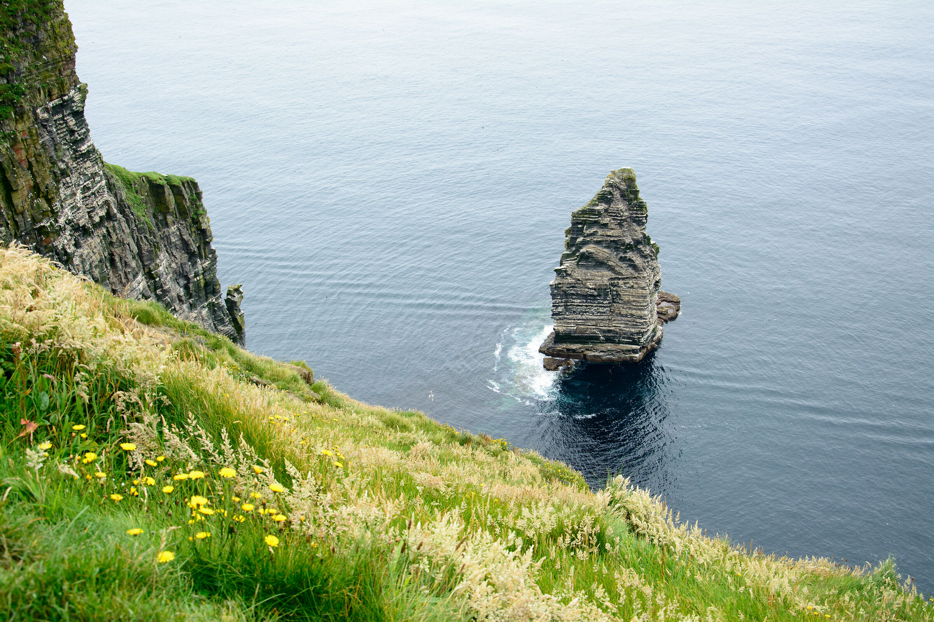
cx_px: 467
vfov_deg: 31.9
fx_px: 1090
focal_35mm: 42
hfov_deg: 46.4
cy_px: 311
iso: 200
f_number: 8
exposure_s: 1/250
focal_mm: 28
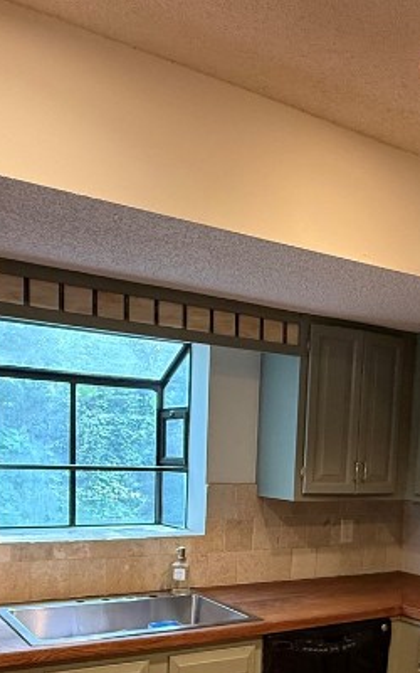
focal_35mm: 38
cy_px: 535
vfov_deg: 48.7
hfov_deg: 33.5
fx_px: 696
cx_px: 257
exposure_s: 1/60
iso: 320
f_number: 2.2
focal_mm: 2.22
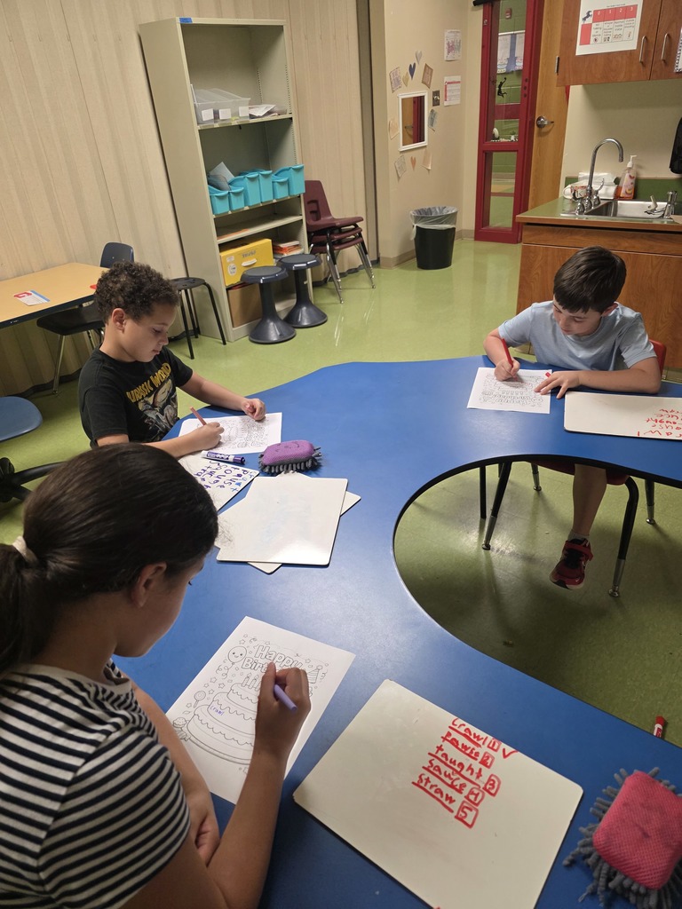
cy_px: 454
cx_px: 341
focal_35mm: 23
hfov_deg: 58.9
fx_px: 604
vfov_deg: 73.9
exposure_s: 1/120
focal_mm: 6.3
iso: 320
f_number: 1.7
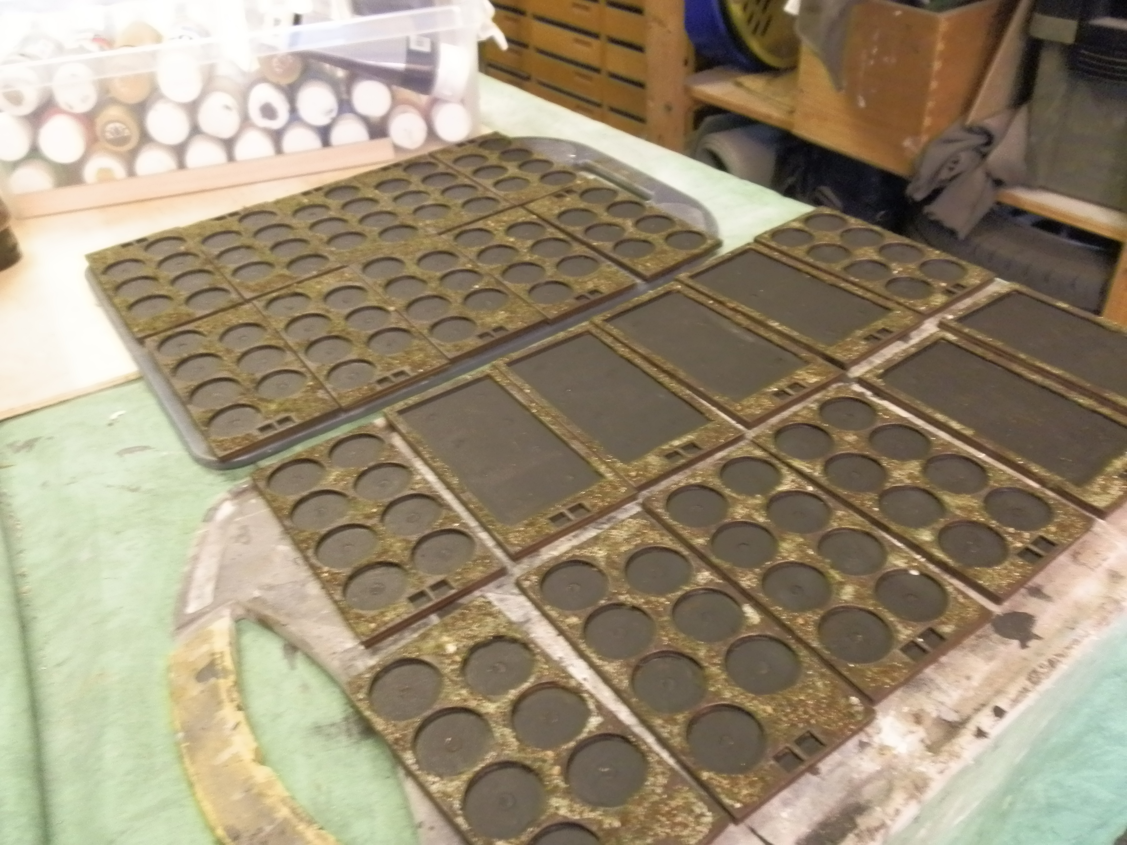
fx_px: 912
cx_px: 564
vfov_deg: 49.7
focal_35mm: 28
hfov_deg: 63.4
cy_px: 422
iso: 400
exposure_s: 1/13
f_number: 3.1
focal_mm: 5
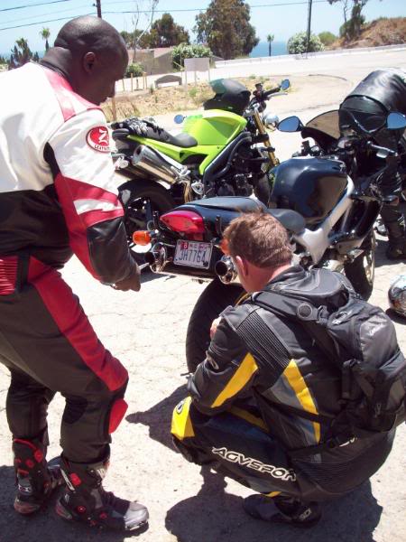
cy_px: 271
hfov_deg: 38.7
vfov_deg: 50.1
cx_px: 203
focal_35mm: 37
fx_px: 579
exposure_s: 1/598
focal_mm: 6.2
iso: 80
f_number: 2.8
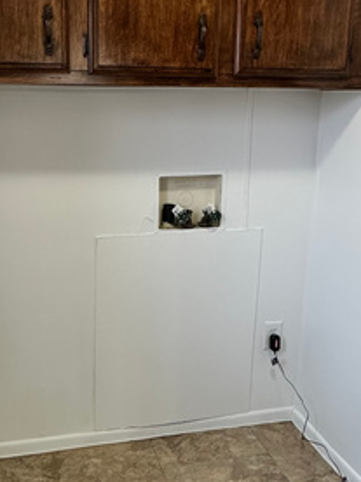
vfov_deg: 47.9
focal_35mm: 39
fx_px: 542
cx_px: 133
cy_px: 243
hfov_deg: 36.6
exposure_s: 1/60
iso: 160
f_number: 2.2
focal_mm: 2.22
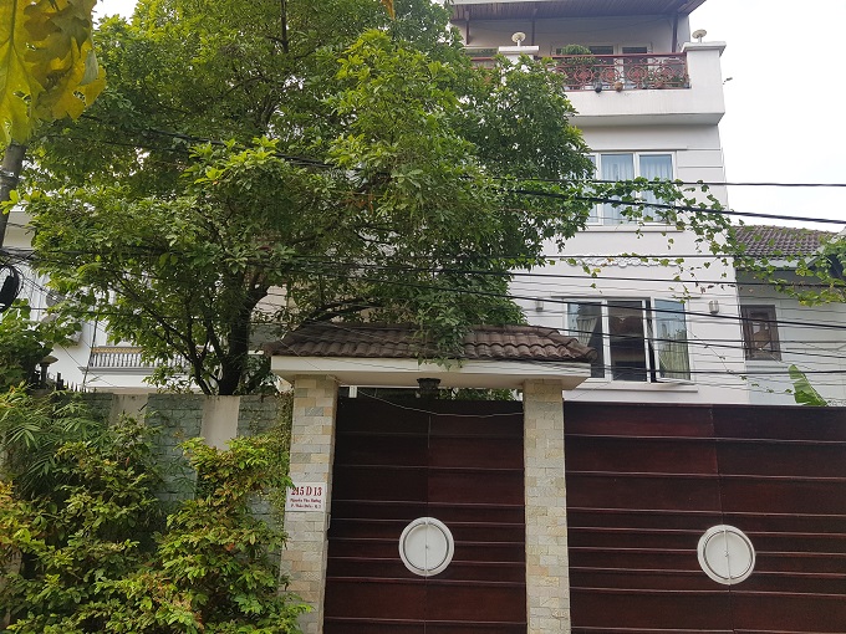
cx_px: 423
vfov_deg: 53.1
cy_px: 317
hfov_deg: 67.3
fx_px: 635
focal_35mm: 26
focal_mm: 4.3
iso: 40
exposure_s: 1/288
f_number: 1.7
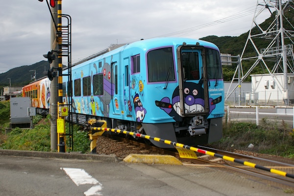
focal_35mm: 42
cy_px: 98
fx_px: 343
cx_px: 147
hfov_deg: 46.4
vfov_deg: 31.8
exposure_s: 1/4000
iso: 400
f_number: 4
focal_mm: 28
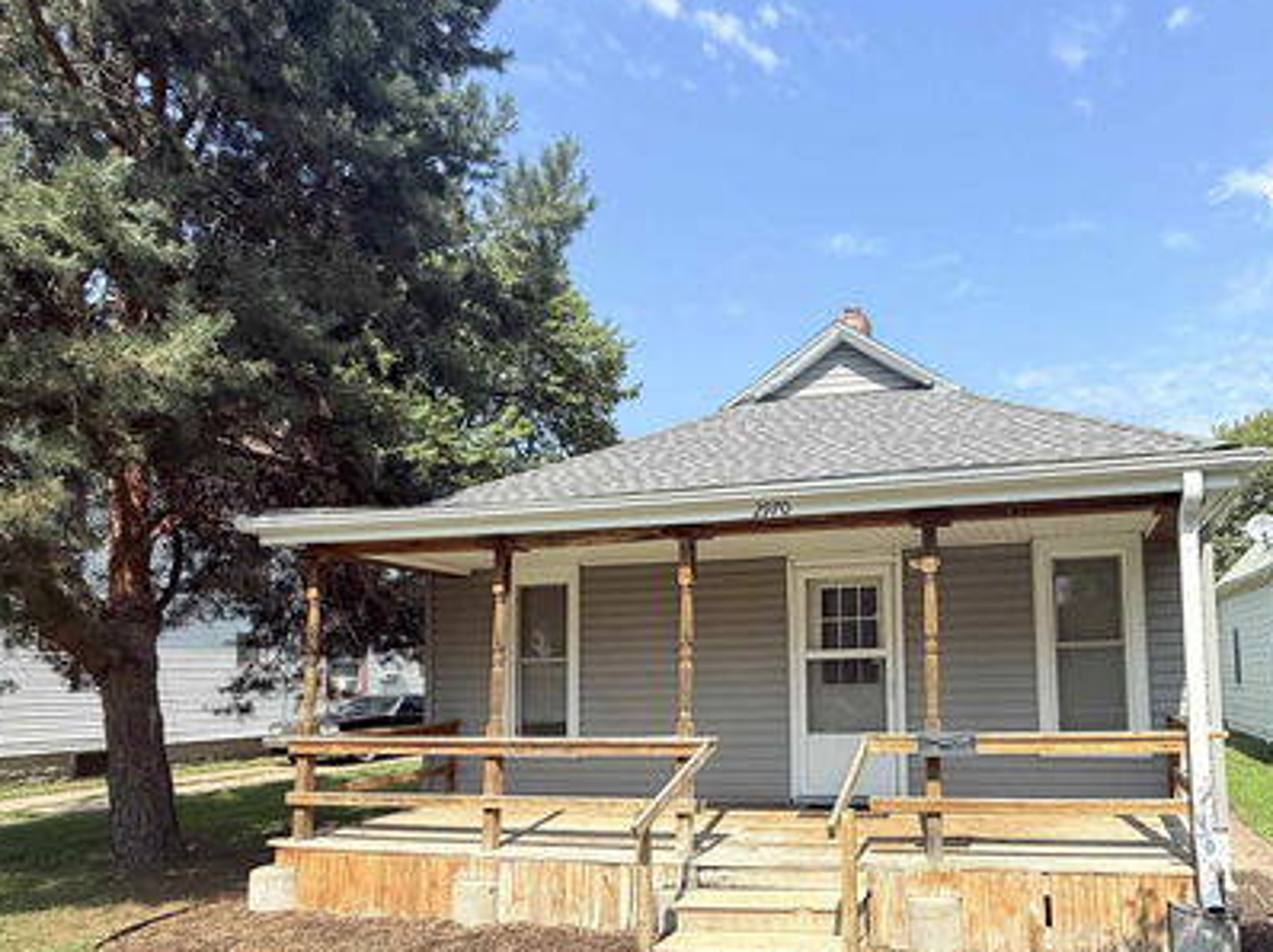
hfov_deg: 86.0
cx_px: 800
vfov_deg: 71.2
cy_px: 538
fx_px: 662
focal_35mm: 18
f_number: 2.2
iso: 50
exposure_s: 1/1698
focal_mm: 2.22
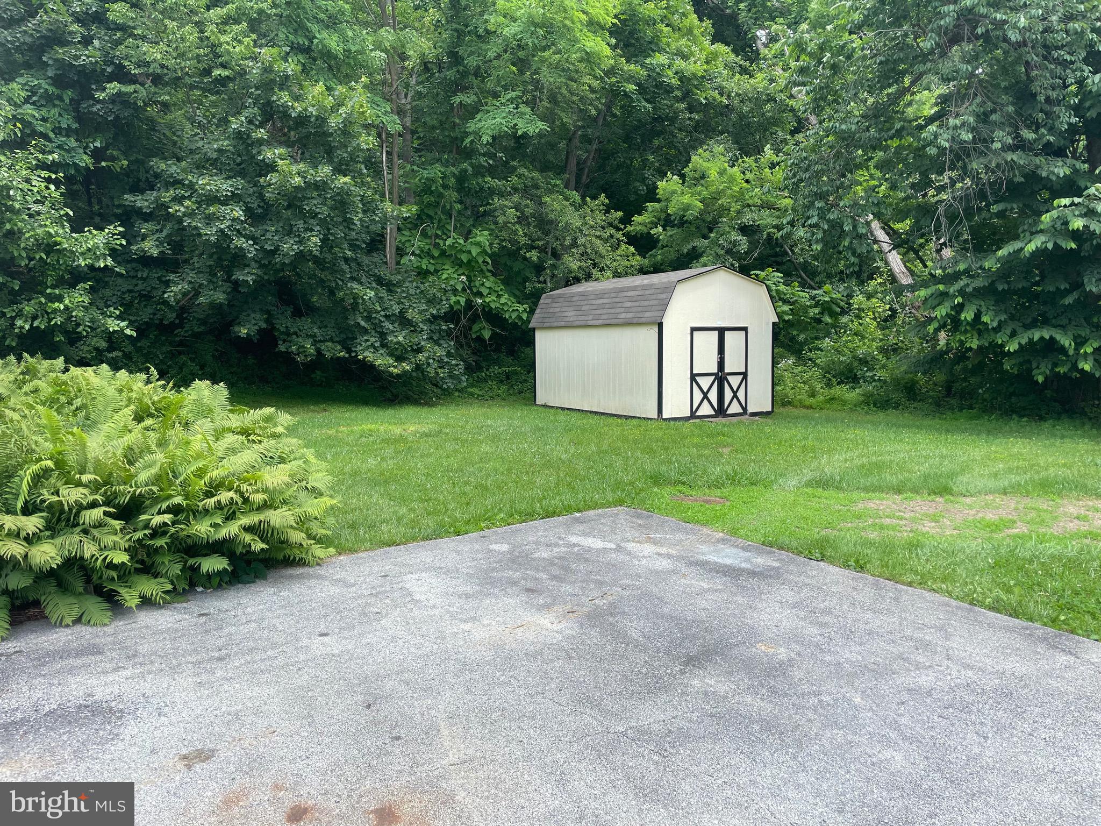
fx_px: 827
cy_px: 413
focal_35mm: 26
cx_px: 550
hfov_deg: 67.3
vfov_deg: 53.1
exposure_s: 1/1052
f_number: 1.6
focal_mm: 4.2
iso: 32
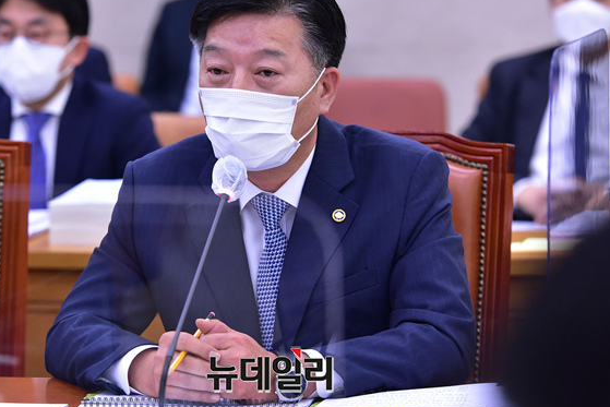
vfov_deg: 8.3
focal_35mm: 166
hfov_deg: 12.4
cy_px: 183
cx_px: 267
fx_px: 2813
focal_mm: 145
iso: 3600
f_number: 4.5
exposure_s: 1/320
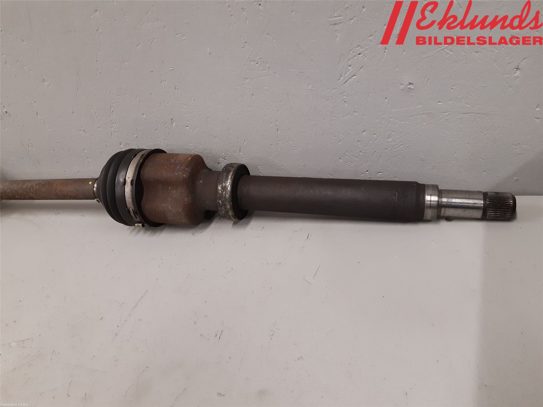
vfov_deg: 53.1
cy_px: 204
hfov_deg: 67.3
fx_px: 408
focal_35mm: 26
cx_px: 272
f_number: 1.7
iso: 160
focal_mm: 3.93
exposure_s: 1/50
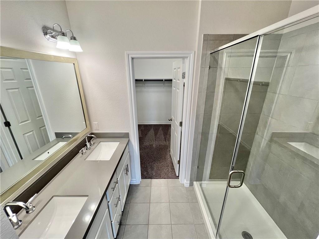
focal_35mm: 13
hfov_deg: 106.2
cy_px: 120
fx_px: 120
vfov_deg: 89.9
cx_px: 160
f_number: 1.8
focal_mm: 1.57
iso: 125
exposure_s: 1/120
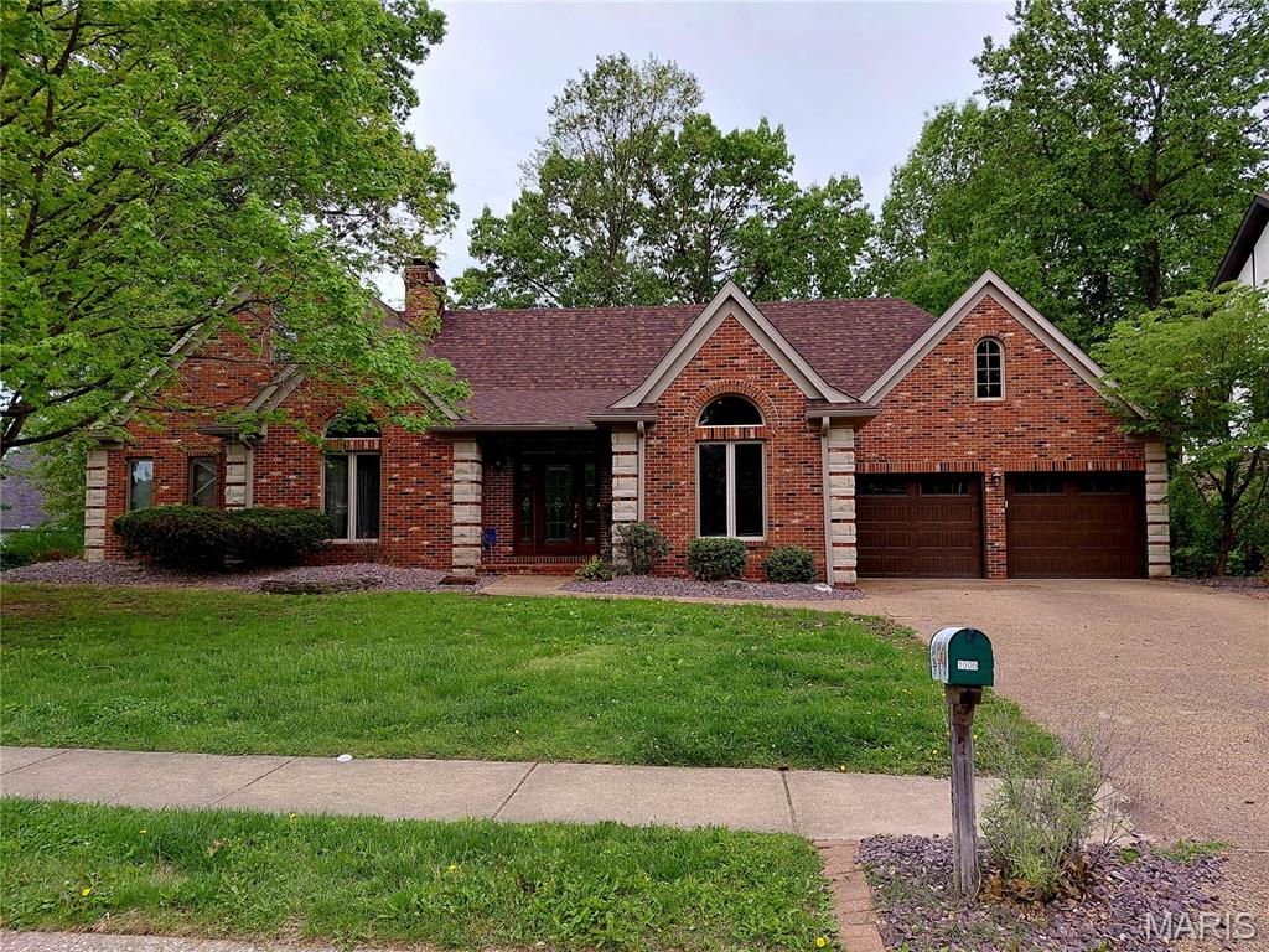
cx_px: 634
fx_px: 916
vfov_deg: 54.9
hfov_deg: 69.4
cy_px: 476
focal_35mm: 25
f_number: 1.8
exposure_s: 1/833
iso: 50
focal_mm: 4.69
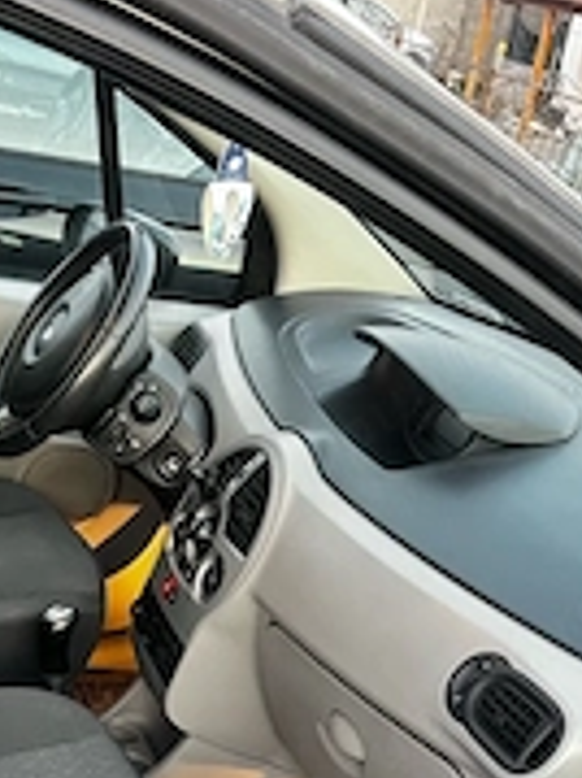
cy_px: 743
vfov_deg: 31.2
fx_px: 1302
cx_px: 222
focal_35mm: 58
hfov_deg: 25.1
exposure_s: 1/40
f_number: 1.5
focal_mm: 5.7
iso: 500
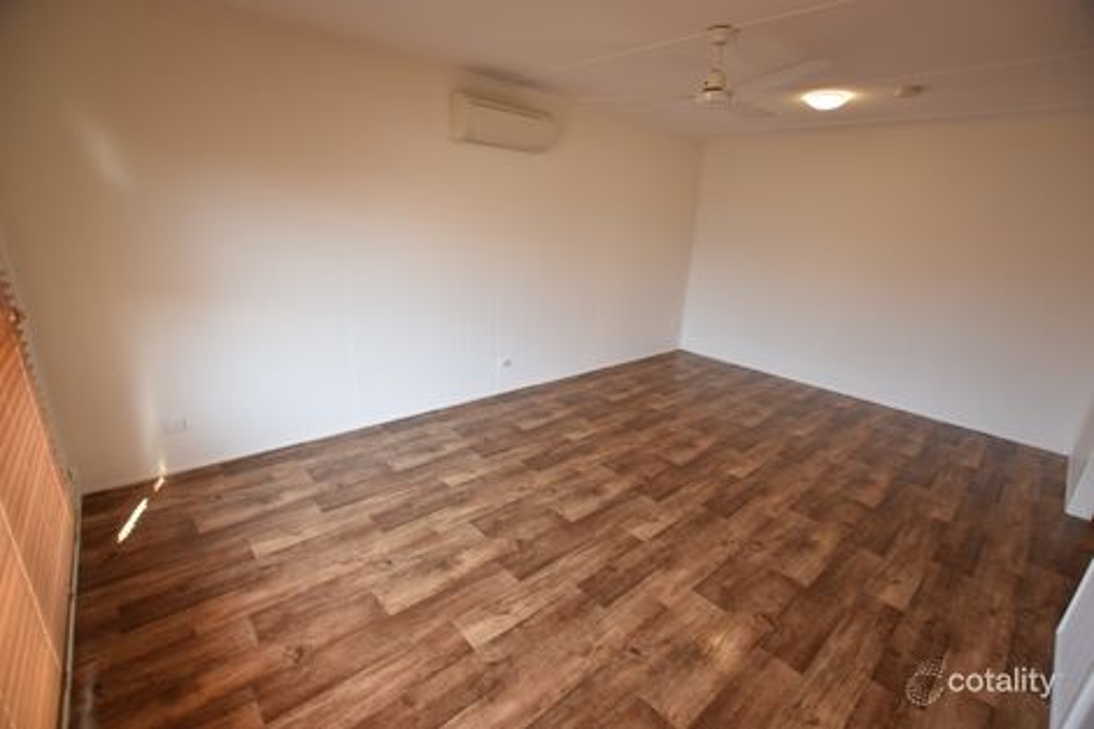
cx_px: 547
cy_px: 364
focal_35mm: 15
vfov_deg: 77.3
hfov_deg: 100.4
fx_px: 456
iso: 100
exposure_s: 1/25
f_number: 3.5
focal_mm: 10
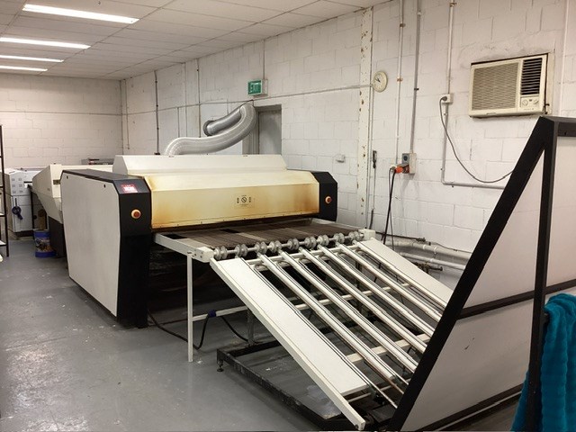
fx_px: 516
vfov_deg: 45.4
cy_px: 216
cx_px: 288
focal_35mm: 31
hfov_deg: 58.4
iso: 125
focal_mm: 3.3
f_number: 2.4
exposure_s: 1/50
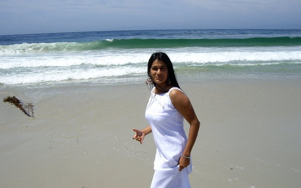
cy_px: 96
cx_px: 145
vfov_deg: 29.2
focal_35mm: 44
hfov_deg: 45.3
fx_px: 361
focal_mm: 6.2
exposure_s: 1/640
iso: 50
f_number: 4.3
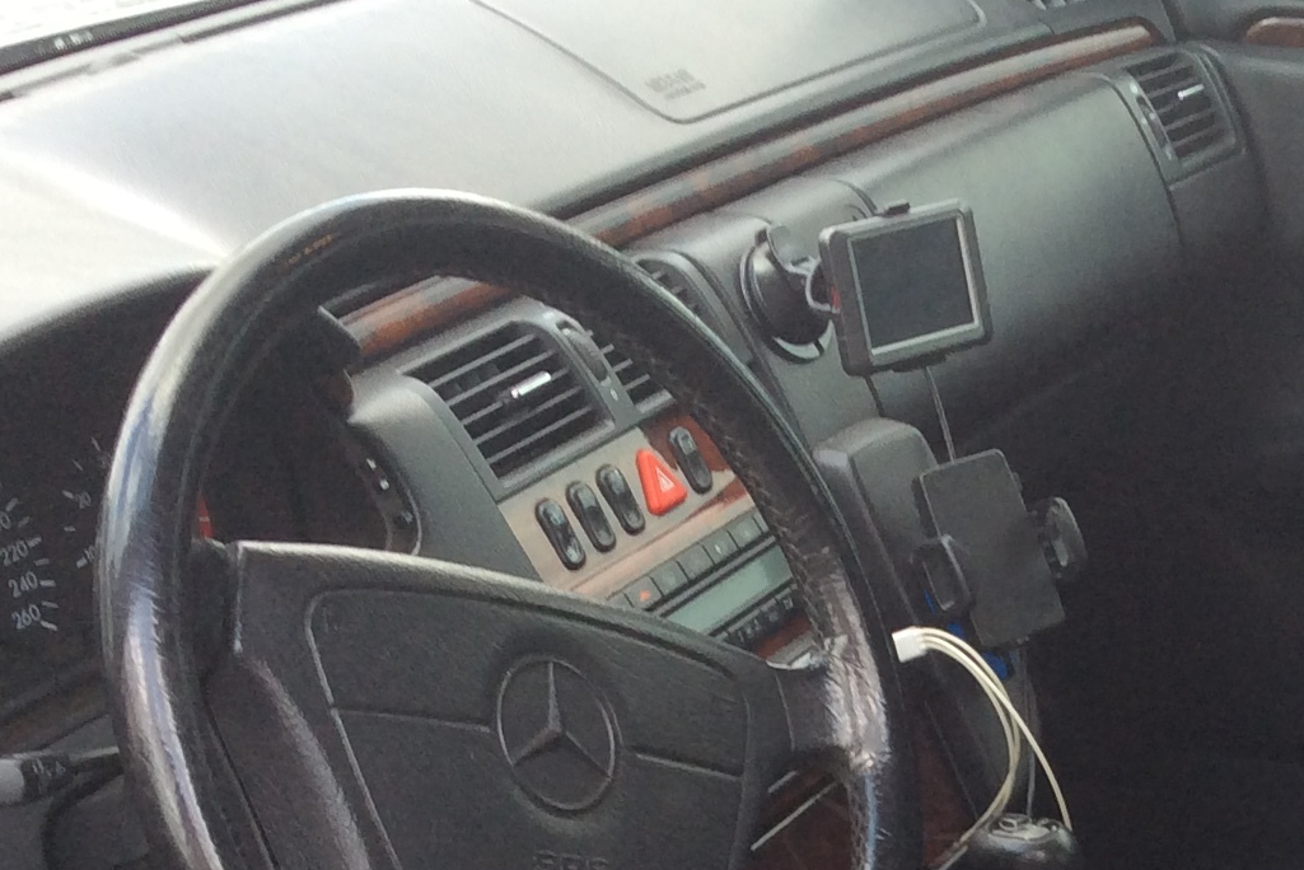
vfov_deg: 15.5
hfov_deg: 23.6
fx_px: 3043
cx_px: 1165
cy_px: 1103
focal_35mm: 84
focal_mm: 3.3
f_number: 2.4
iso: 32
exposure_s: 1/130
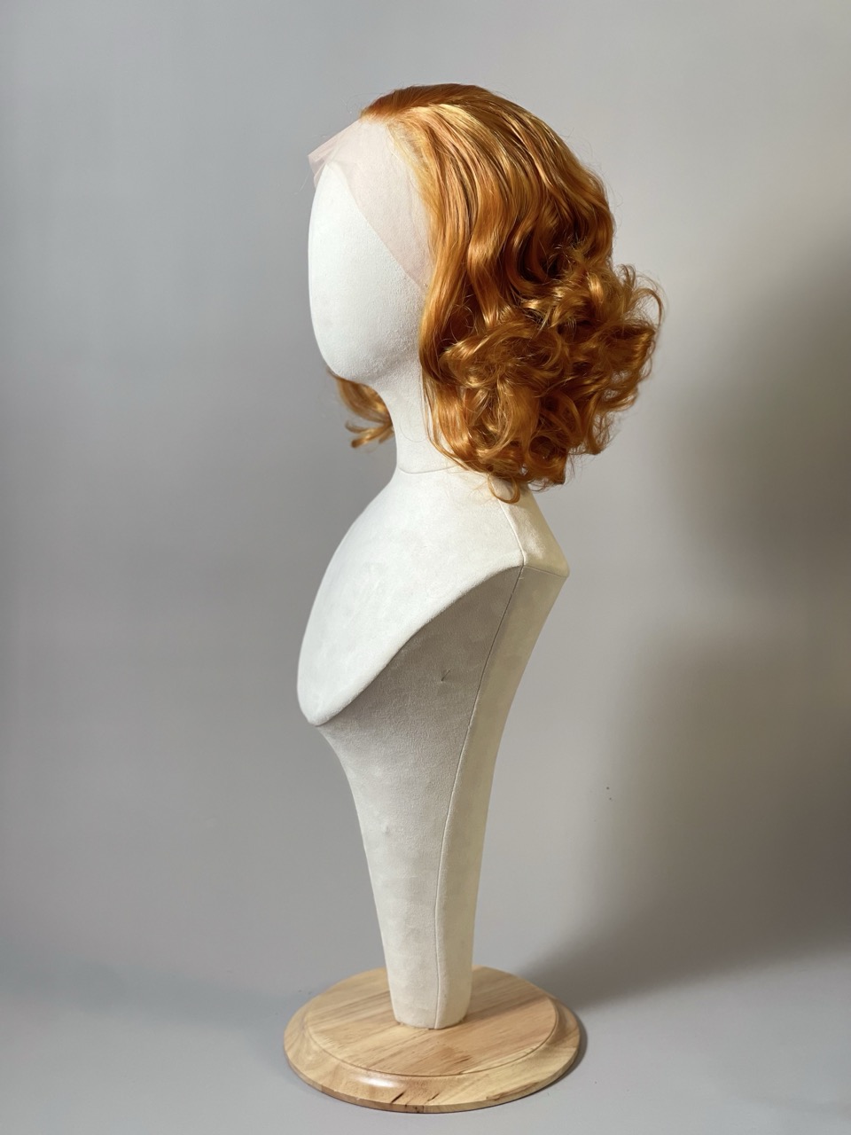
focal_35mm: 64
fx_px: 2098
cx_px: 426
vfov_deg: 30.3
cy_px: 568
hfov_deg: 22.9
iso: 64
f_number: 2.2
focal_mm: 7.5
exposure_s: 1/121
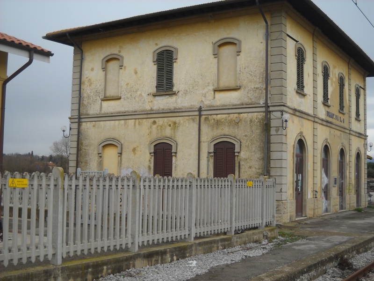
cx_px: 187
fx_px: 519
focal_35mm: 48
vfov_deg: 30.3
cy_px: 140
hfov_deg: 39.7
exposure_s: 1/284
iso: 64
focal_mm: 7.88
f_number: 3.3
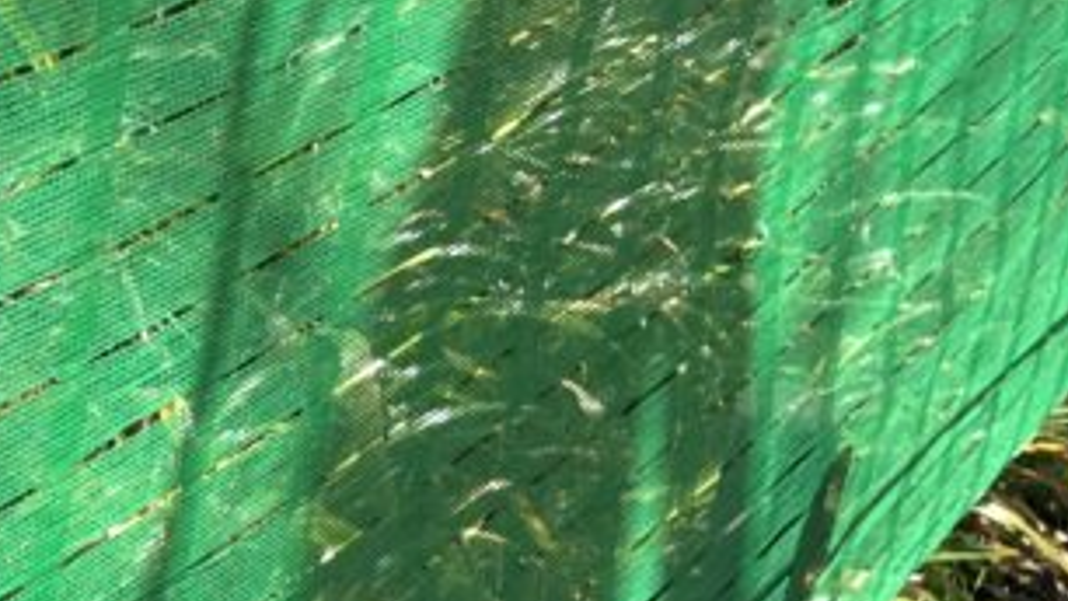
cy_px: 377
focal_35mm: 102
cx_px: -220
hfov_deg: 19.7
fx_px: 2888
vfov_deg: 11.9
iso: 32
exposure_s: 1/917
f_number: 1.8
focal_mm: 3.99
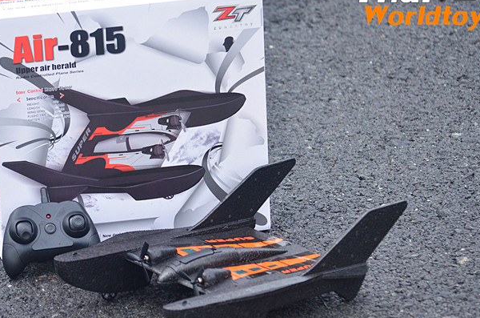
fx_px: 2660
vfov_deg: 6.8
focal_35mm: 200
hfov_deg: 10.3
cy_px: 163
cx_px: 193
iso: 640
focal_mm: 100
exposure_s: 1/400
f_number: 5.6
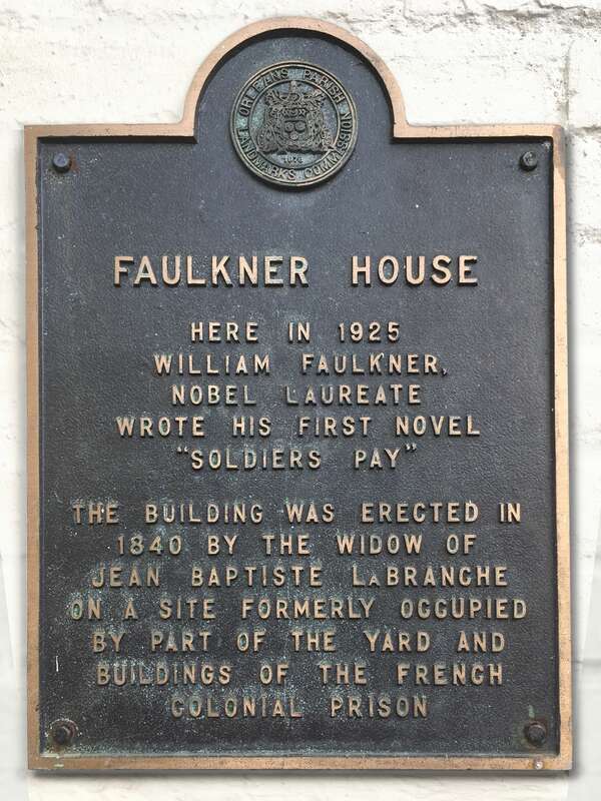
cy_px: 400
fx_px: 671
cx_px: 300
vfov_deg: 61.7
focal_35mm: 29
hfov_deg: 48.2
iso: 25
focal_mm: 4.15
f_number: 2.2
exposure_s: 1/259
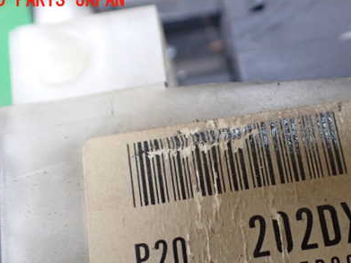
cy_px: 191
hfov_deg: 40.8
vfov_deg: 31.1
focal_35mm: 46
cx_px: 231
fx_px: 466
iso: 500
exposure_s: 1/125
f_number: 2.3
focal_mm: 5.4
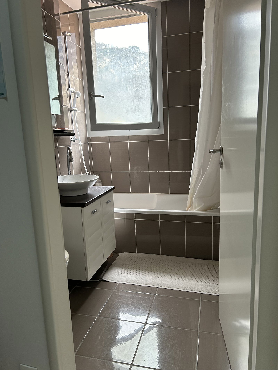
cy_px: 185
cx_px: 139
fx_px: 278
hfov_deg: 53.1
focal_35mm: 26
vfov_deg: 67.3
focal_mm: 5.7
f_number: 1.5
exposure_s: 1/61
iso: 125
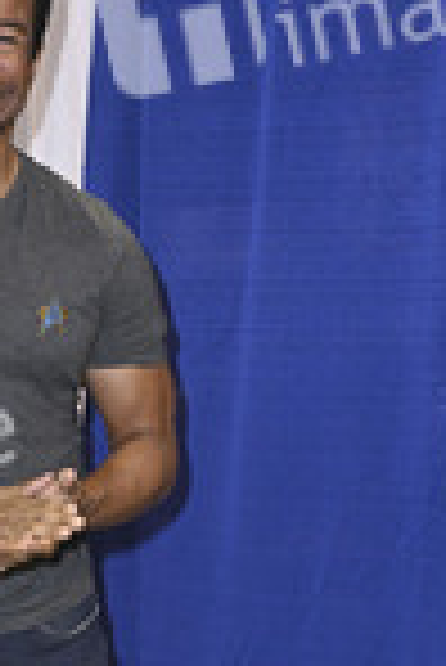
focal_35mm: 82
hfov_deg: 16.0
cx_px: -86
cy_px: 666
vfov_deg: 23.6
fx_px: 1527
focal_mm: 30.5
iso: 1250
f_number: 5.6
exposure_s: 1/250
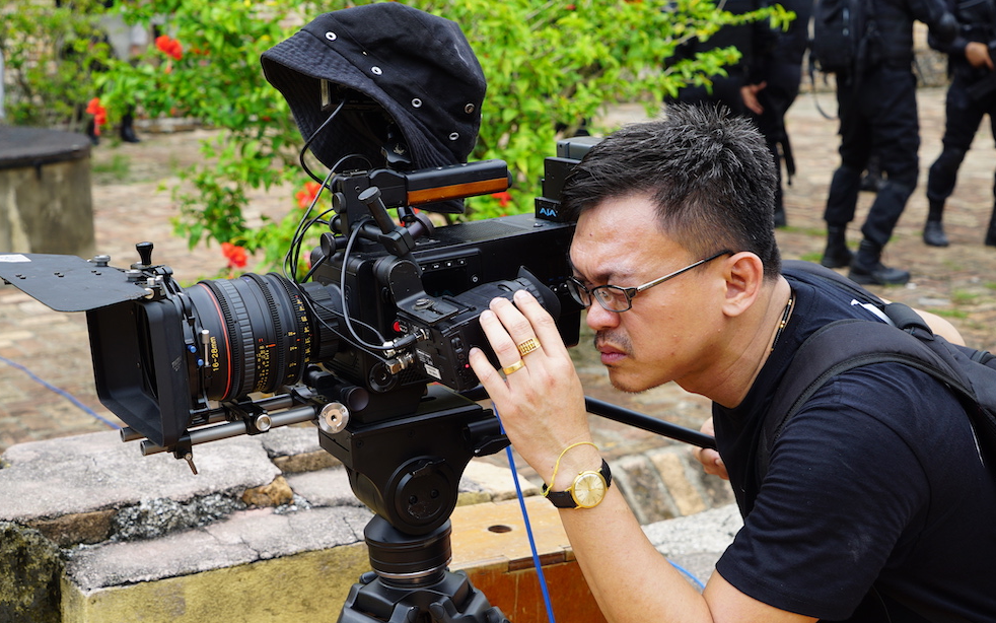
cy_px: 319
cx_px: 494
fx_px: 1466
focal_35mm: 54
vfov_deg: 24.0
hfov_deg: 37.5
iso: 100
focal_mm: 52
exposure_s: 1/80
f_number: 7.1
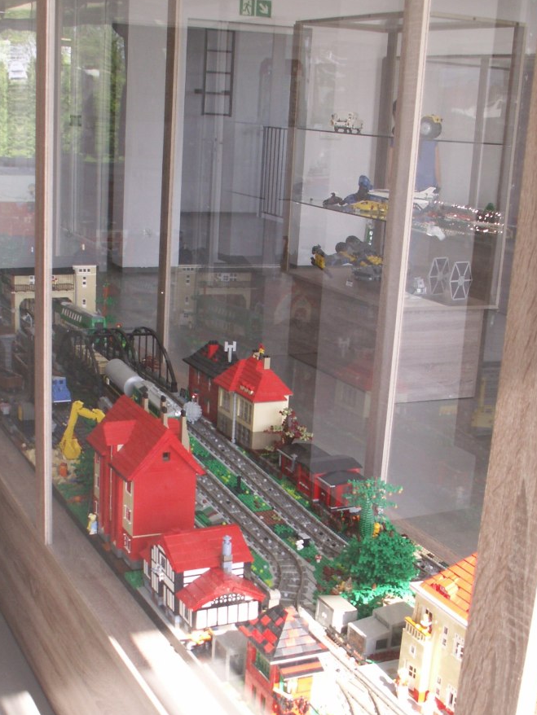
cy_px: 463
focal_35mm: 51
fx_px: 1054
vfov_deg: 37.2
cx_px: 256
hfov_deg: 28.6
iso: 50
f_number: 4
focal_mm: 5.86
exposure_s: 1/50
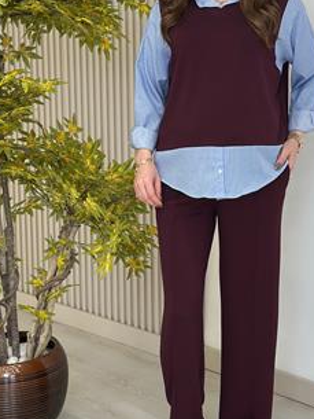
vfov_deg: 23.2
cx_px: 211
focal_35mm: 84
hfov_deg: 17.5
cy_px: 141
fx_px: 1015
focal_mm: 6.86
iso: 80
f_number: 1.78
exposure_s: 1/219
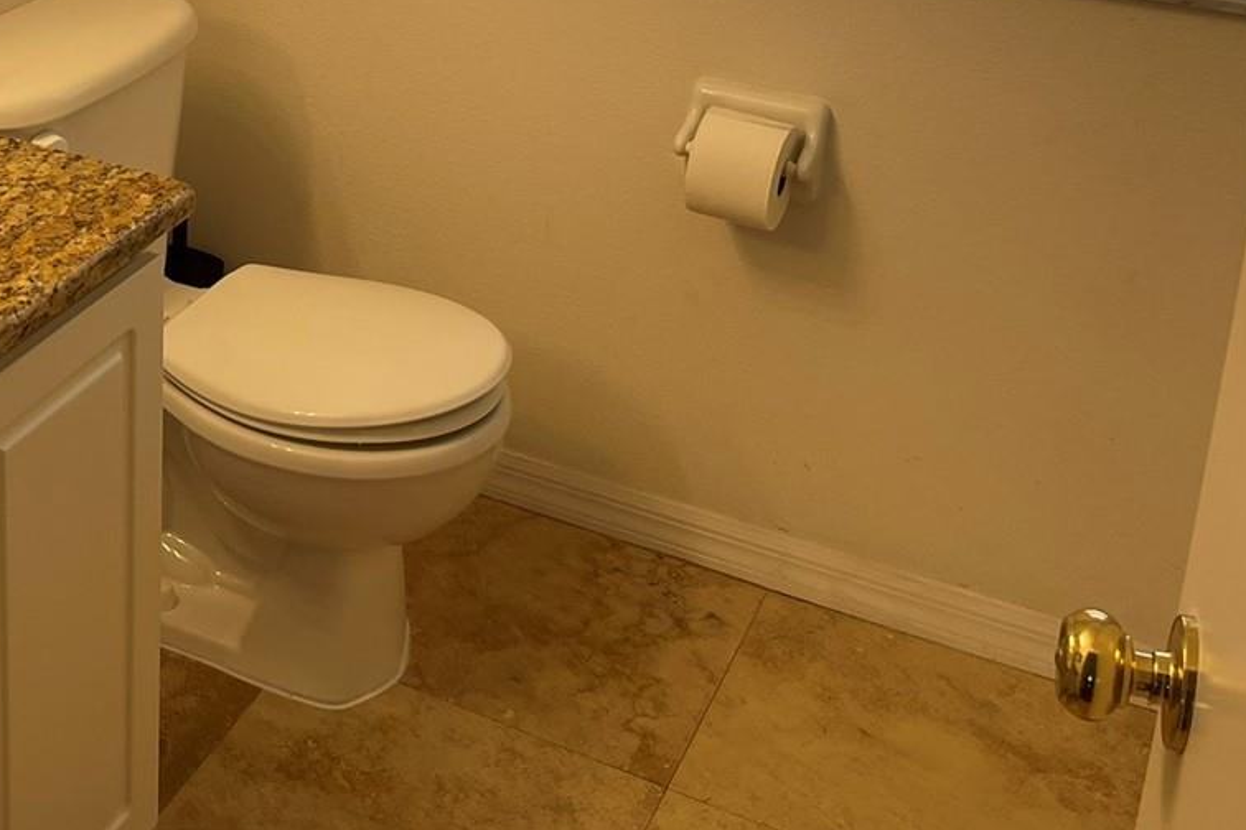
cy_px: -63
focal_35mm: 55
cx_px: 53
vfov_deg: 23.3
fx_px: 1903
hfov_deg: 33.7
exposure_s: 1/121
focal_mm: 5.1
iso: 40
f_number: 1.6
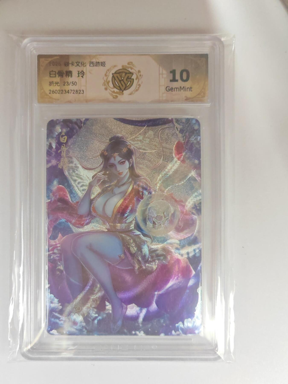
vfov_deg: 65.3
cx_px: 144
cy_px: 192
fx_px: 300
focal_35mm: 27
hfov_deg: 51.4
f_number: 1.95
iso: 1250
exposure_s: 1/33
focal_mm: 5.52
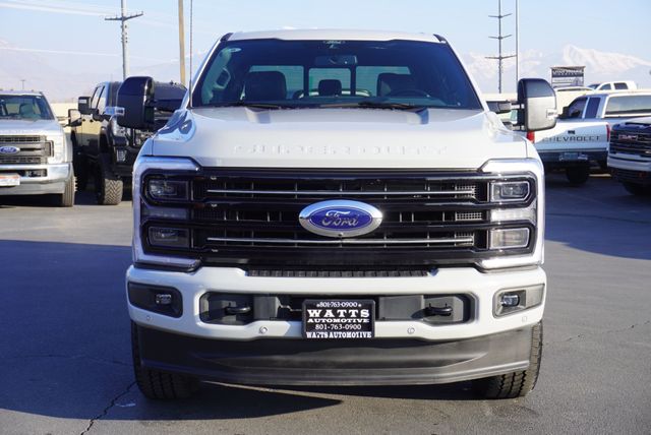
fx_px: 977
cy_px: 218
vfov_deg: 25.1
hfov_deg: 36.8
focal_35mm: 54
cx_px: 326
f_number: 8
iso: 100
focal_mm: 36
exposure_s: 1/100
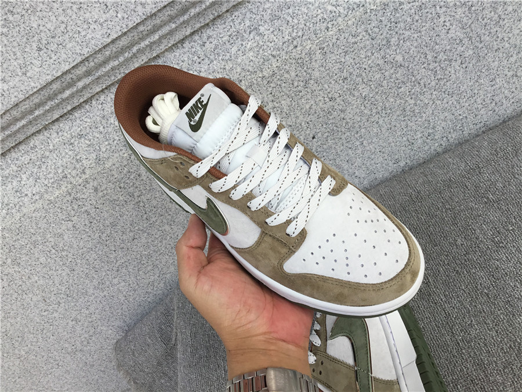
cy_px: 196
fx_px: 467
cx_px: 261
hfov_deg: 58.4
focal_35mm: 31
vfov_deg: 45.4
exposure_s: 1/684
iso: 25
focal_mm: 3.3
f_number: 2.4
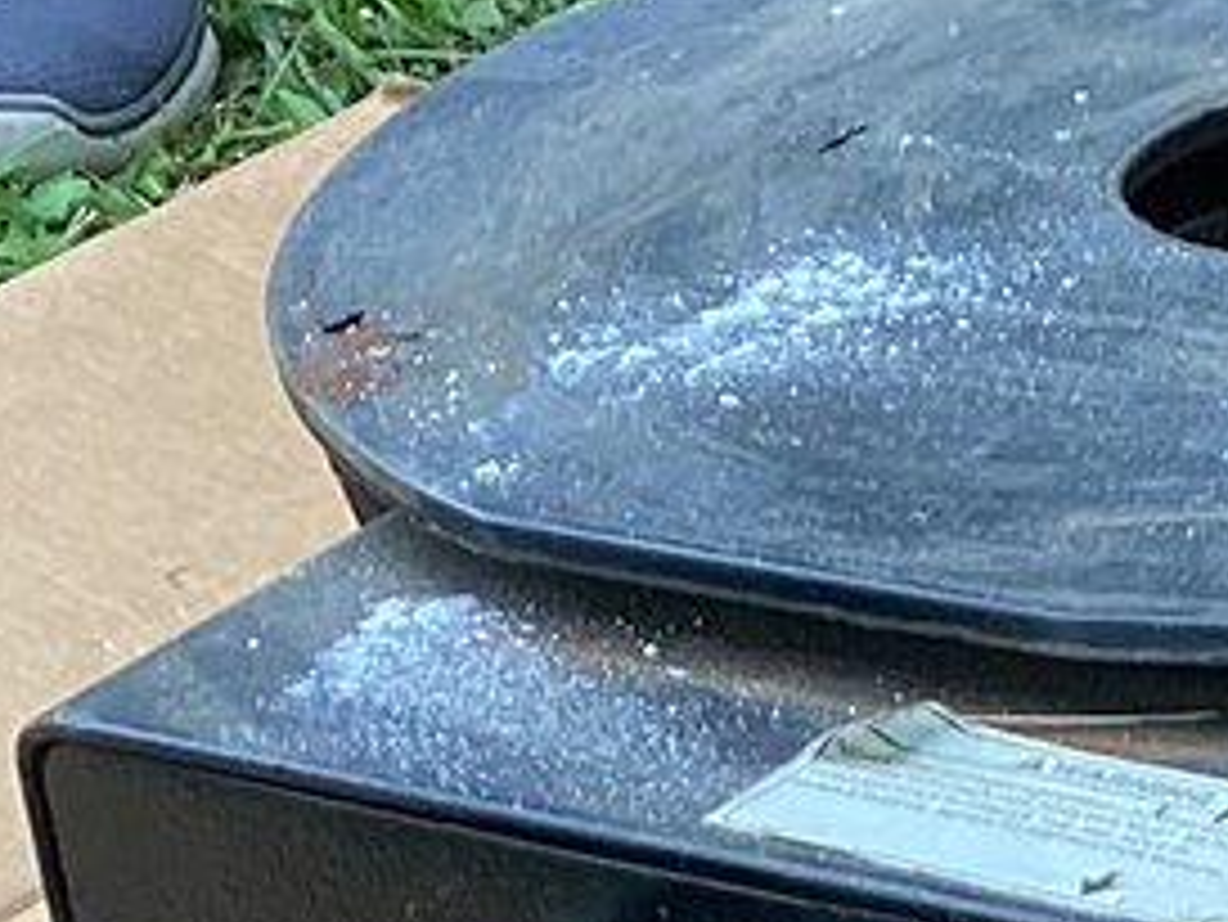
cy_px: 1887
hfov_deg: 11.3
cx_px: 1361
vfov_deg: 8.2
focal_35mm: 172
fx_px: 6104
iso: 40
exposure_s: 1/120
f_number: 2.4
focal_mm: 3.3
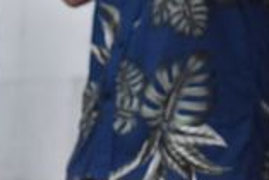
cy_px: -82
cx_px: 387
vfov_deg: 8.8
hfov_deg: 12.8
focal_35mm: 153
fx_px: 1144
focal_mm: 50
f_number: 4
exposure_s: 1/4000
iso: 4000
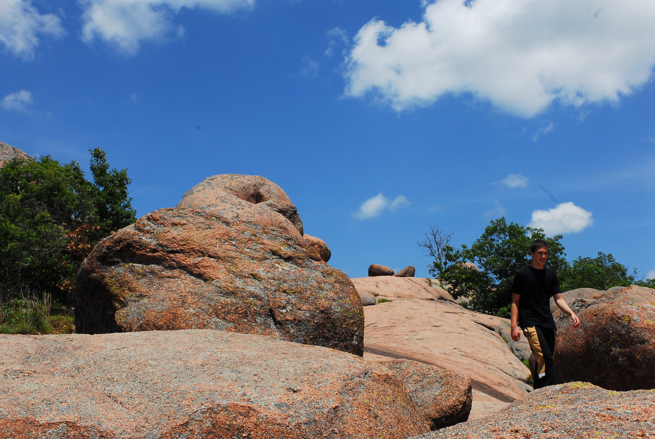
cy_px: 220
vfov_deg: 32.0
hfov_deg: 46.3
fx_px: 766
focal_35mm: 42
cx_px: 328
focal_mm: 28
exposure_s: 1/250
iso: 250
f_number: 16
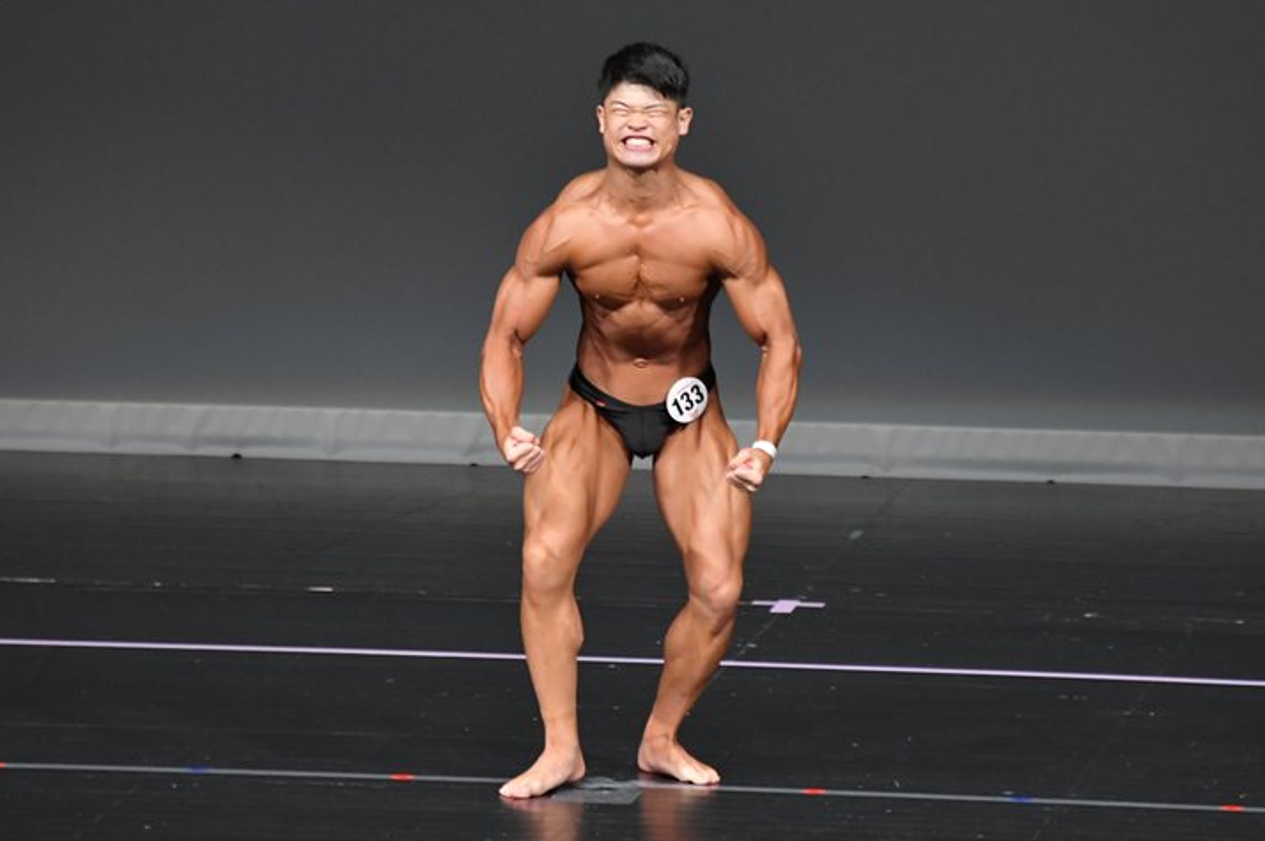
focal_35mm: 407
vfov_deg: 3.4
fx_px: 14291
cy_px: 395
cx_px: 662
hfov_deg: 5.1
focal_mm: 250
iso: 4000
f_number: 5.6
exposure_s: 1/400
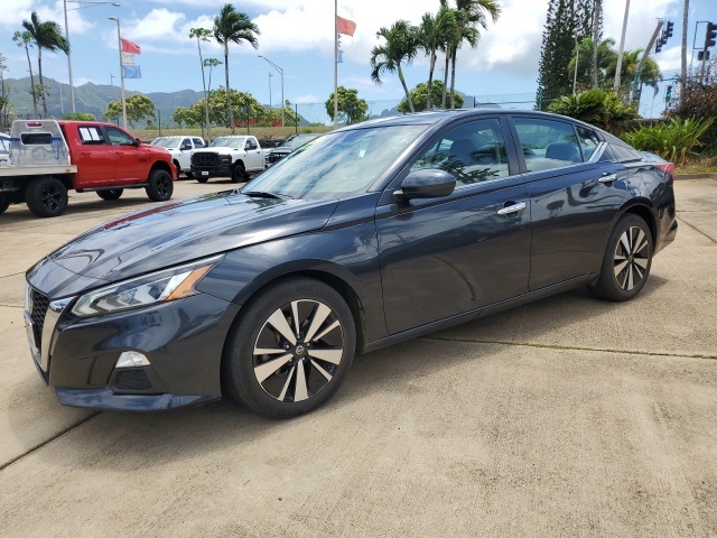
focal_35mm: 26
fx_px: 539
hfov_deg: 67.3
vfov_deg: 53.1
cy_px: 269
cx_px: 358
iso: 50
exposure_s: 1/2423
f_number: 1.5
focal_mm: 4.3
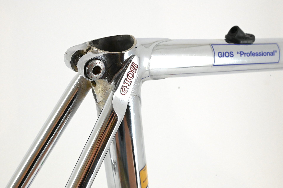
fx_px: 550
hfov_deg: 28.9
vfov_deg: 19.4
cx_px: 142
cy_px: 94
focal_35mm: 70
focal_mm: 70
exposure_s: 1/400
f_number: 16
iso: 7200
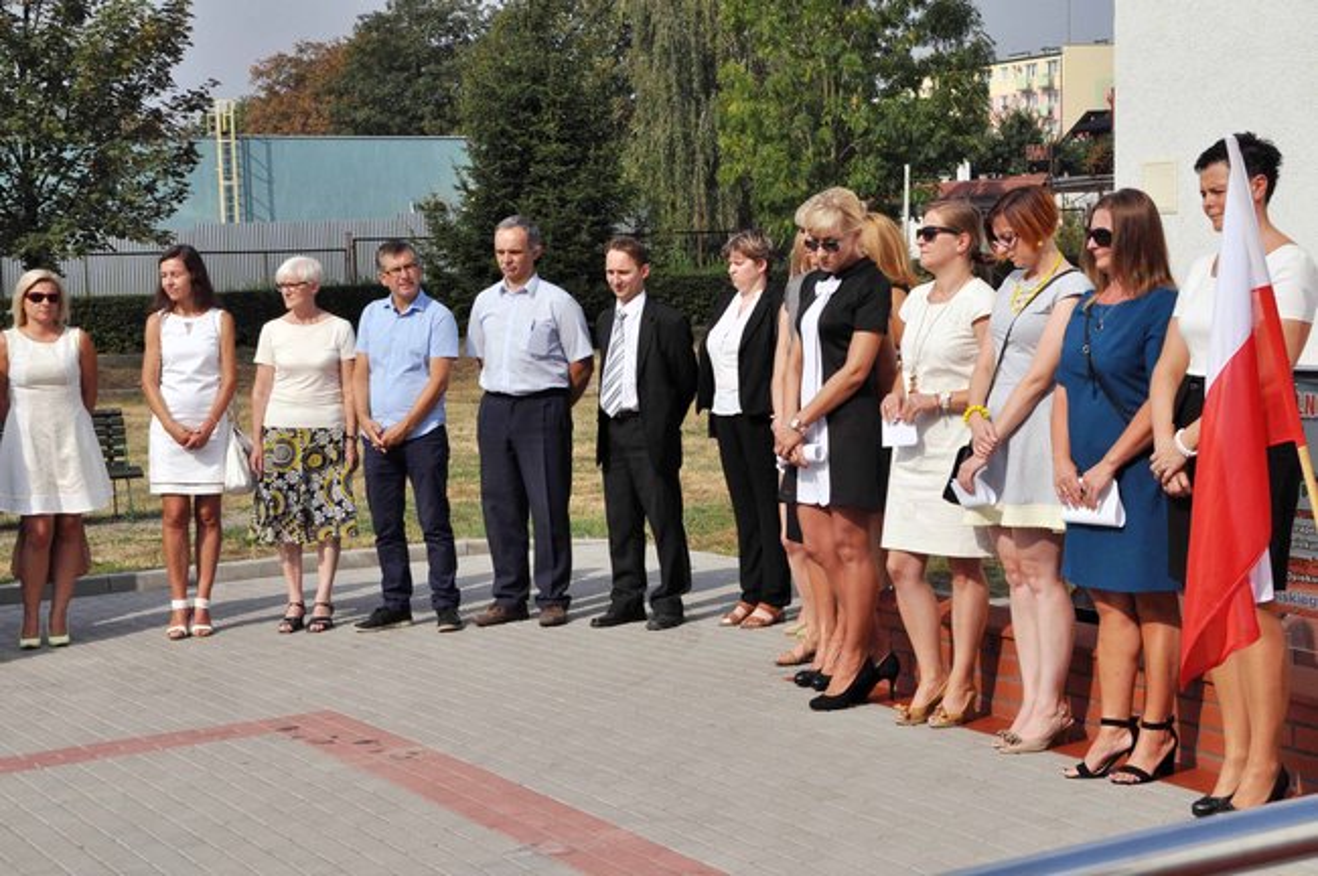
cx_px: 659
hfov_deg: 26.0
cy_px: 438
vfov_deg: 17.5
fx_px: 2853
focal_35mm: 78
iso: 640
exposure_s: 1/2500
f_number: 13
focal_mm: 52
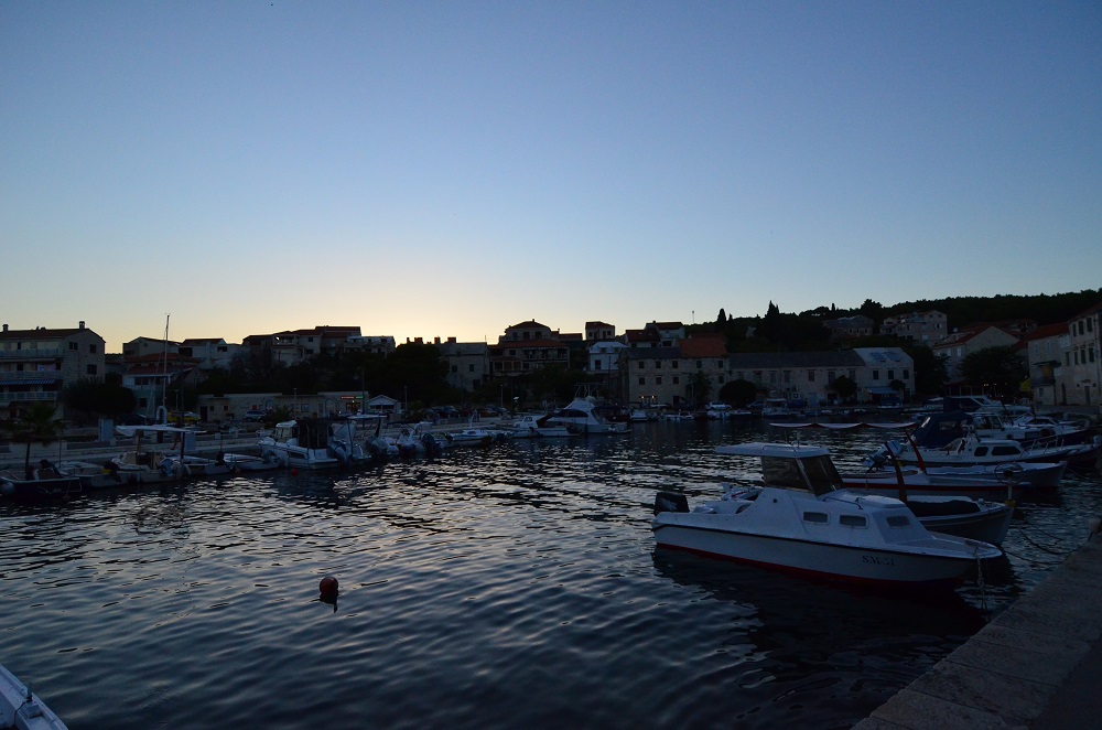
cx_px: 551
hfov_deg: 90.1
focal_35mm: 18
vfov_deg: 67.1
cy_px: 365
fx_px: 550
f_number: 5.6
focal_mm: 12
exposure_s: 1/3200
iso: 2000
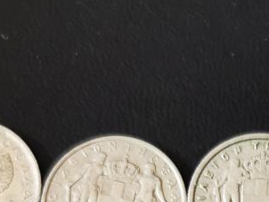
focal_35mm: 125
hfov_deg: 15.4
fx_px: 972
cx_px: 278
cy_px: 379
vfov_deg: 11.0
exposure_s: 1/50
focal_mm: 5.56
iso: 125
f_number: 1.6
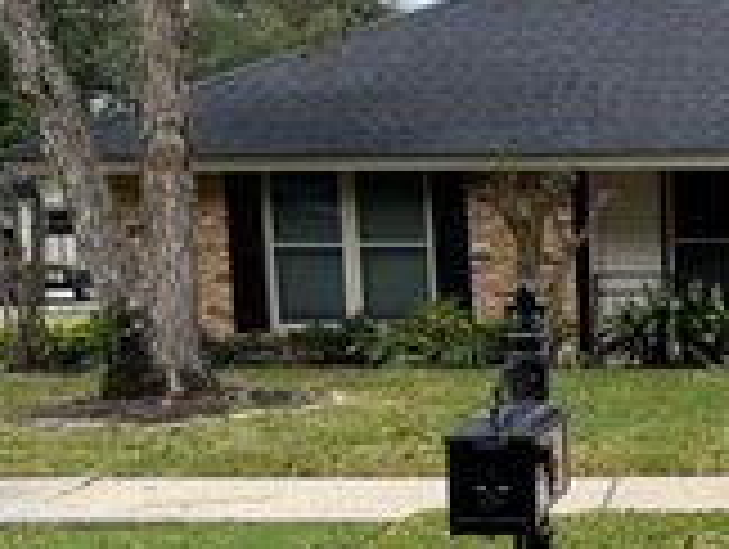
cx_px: 855
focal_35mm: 74
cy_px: 443
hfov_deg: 24.1
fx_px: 1561
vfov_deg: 19.7
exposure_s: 1/135
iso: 50
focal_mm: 6.76
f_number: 1.78
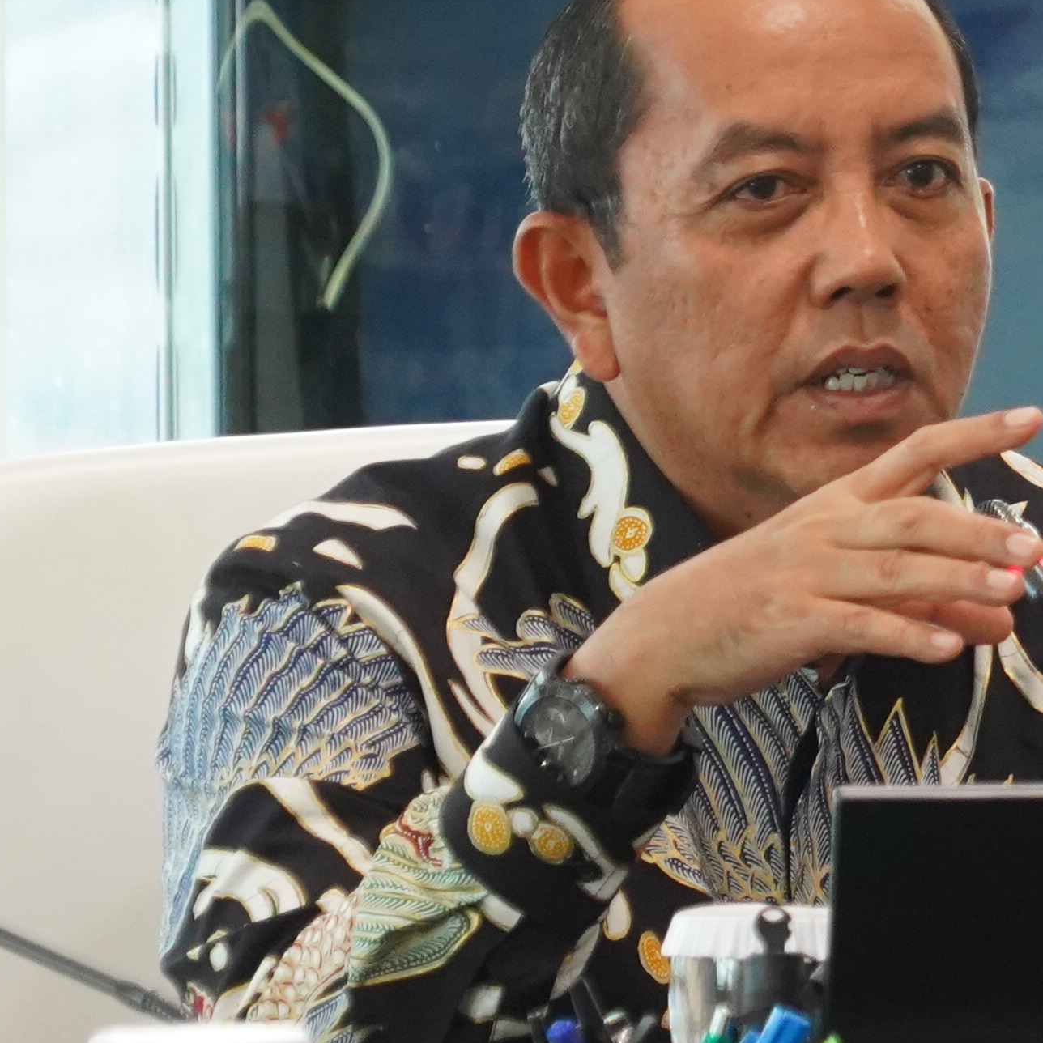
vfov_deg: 3.1
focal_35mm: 570
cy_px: 500
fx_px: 19431
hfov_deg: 3.1
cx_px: 1788
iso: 3200
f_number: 6.3
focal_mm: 144
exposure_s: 1/160
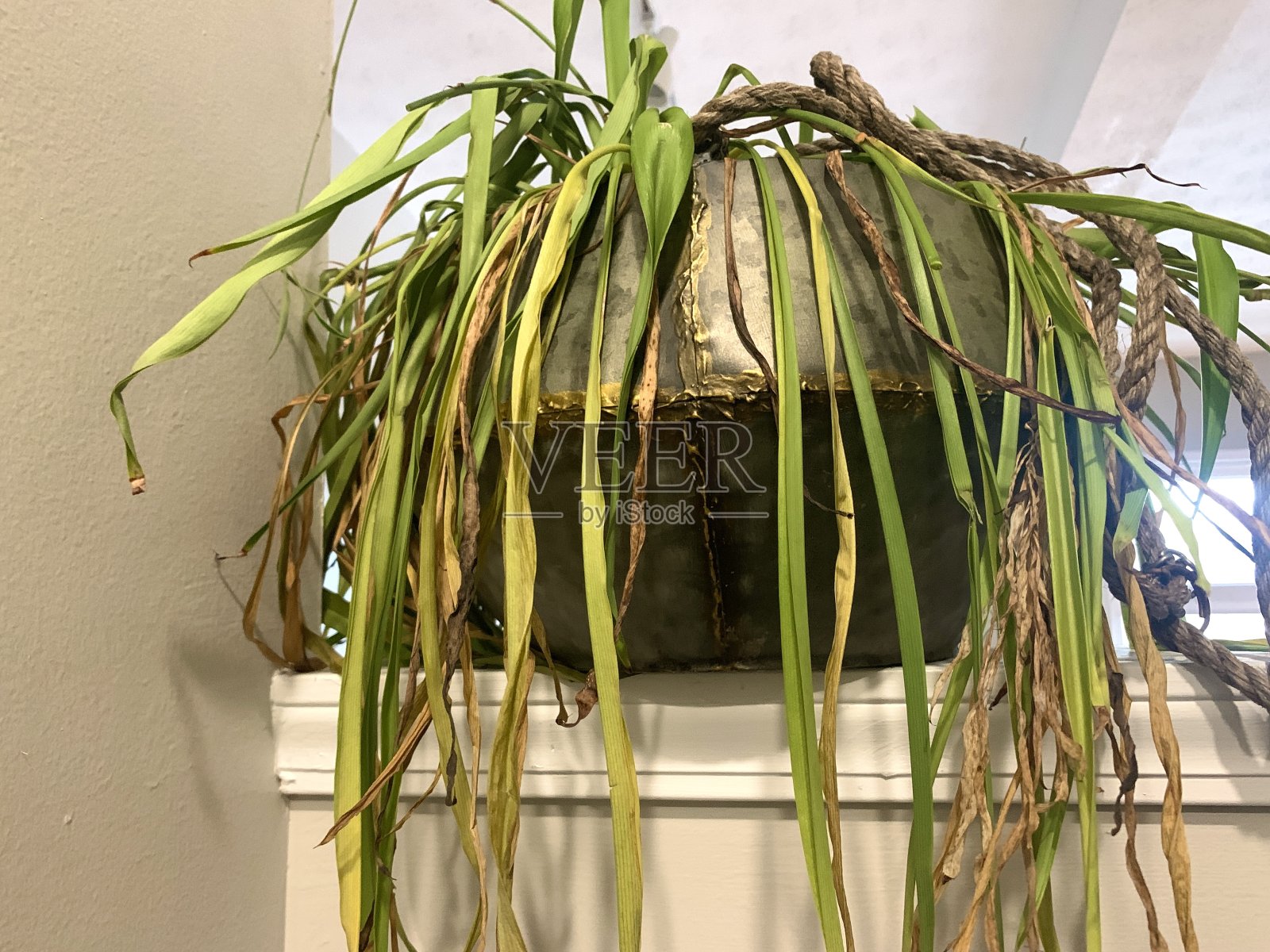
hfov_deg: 67.3
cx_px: 635
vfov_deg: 53.1
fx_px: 954
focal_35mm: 26
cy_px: 476
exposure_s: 1/30
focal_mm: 4.25
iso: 400
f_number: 1.8
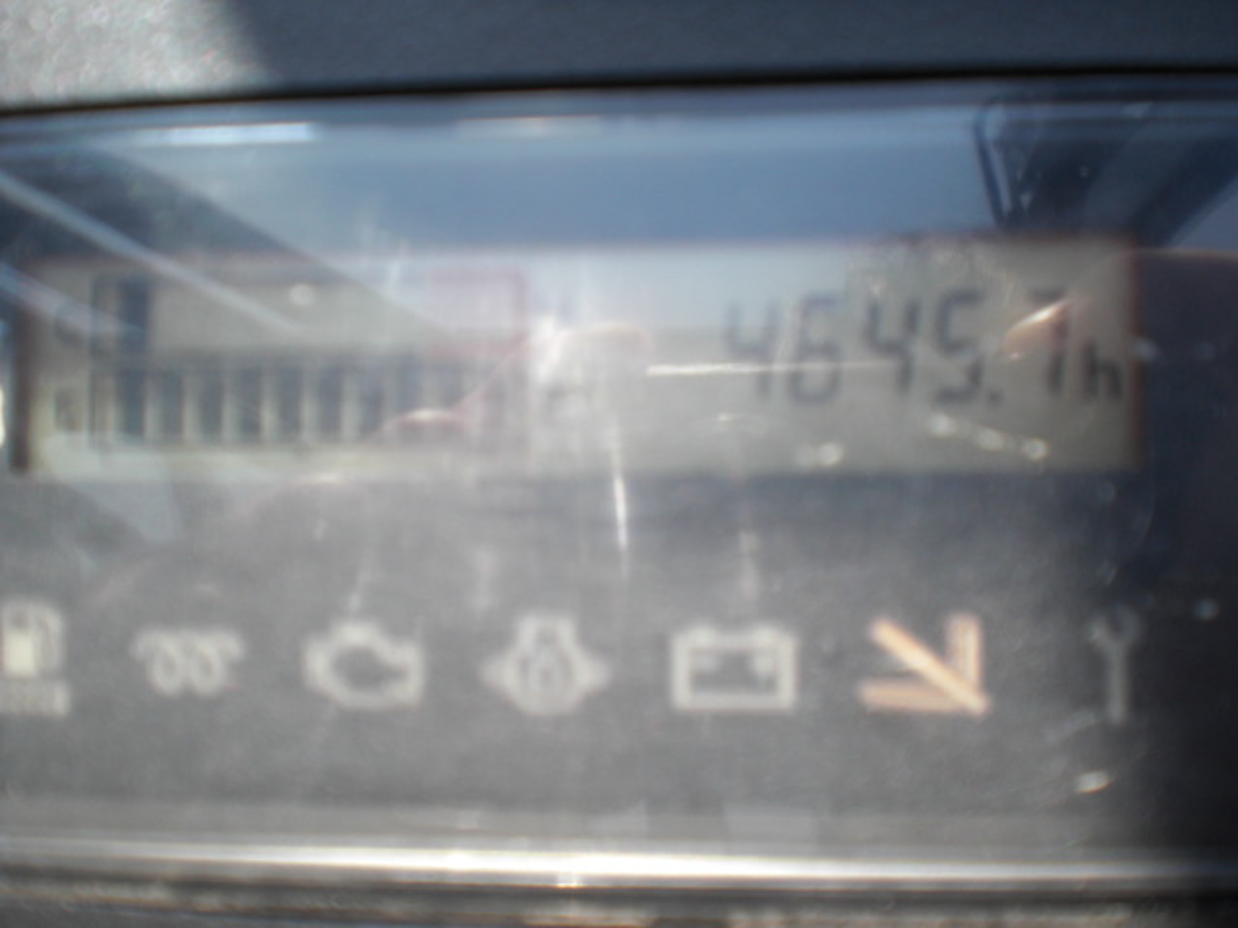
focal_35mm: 38
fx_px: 1359
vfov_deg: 37.7
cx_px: 619
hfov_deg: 49.0
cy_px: 464
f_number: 3.1
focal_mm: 6.3
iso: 64
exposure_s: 1/200
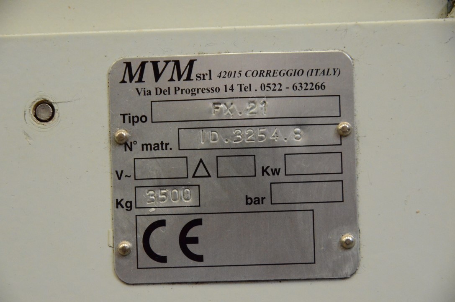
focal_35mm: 142
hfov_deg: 14.4
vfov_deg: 9.6
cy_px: 151
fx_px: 1797
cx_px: 228
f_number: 5.3
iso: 6400
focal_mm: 95
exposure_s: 1/320
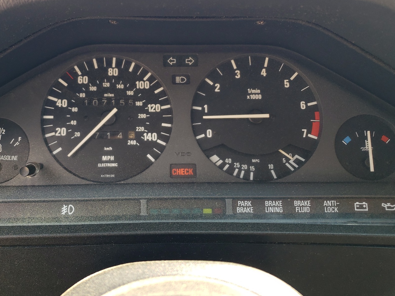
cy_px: 117
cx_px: 169
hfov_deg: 55.2
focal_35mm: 33
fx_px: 376
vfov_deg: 42.7
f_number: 1.5
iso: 50
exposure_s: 1/164
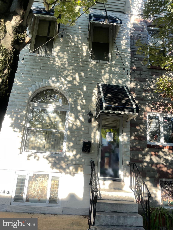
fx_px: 173
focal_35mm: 26
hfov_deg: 53.1
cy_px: 115
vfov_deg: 67.3
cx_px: 86
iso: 32
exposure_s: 1/916
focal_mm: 5.1
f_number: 1.6
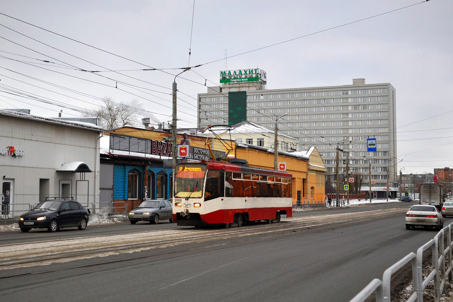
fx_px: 490
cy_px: 151
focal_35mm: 39
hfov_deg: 49.6
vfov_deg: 34.2
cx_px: 226
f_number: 5.6
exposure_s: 1/250
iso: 200
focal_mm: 26
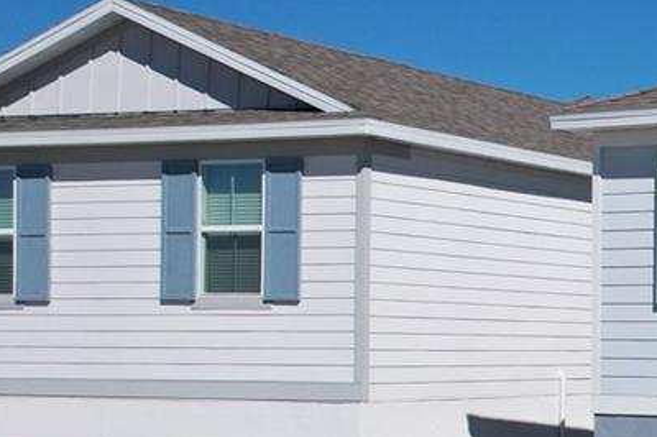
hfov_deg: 18.4
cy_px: 363
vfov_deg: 15.4
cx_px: 1165
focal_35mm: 88
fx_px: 1605
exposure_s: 1/4000
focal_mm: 8.38
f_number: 2.8
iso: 130
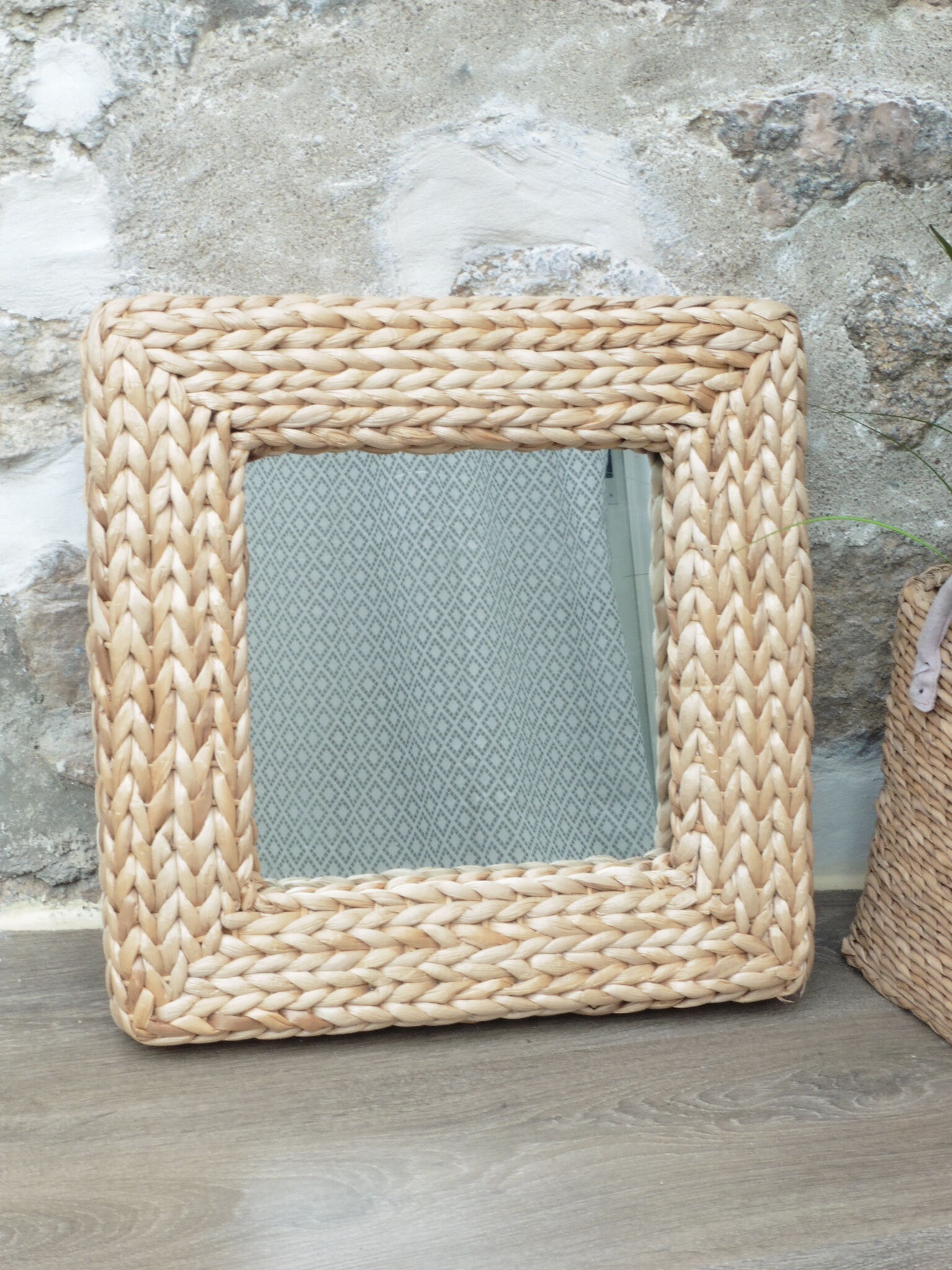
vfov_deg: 37.5
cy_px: 635
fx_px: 1870
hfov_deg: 28.6
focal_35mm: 51
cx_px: 476
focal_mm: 9
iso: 100
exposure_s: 1/20
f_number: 6.3
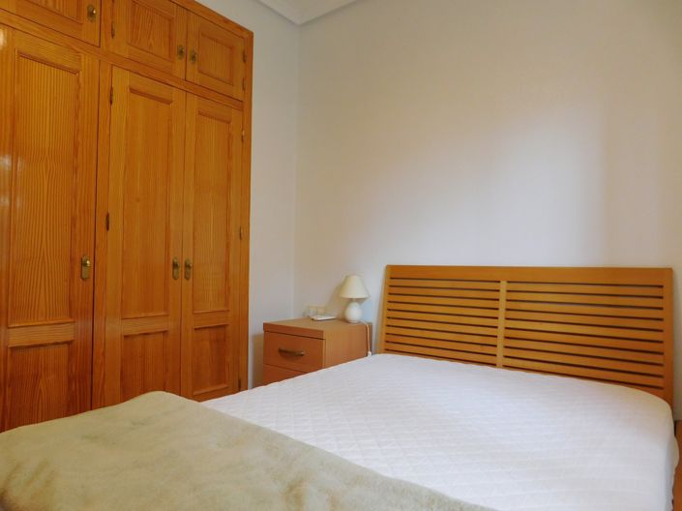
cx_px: 341
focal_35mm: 23
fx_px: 453
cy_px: 256
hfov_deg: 74.0
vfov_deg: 58.8
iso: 160
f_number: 3
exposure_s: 1/30
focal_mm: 4
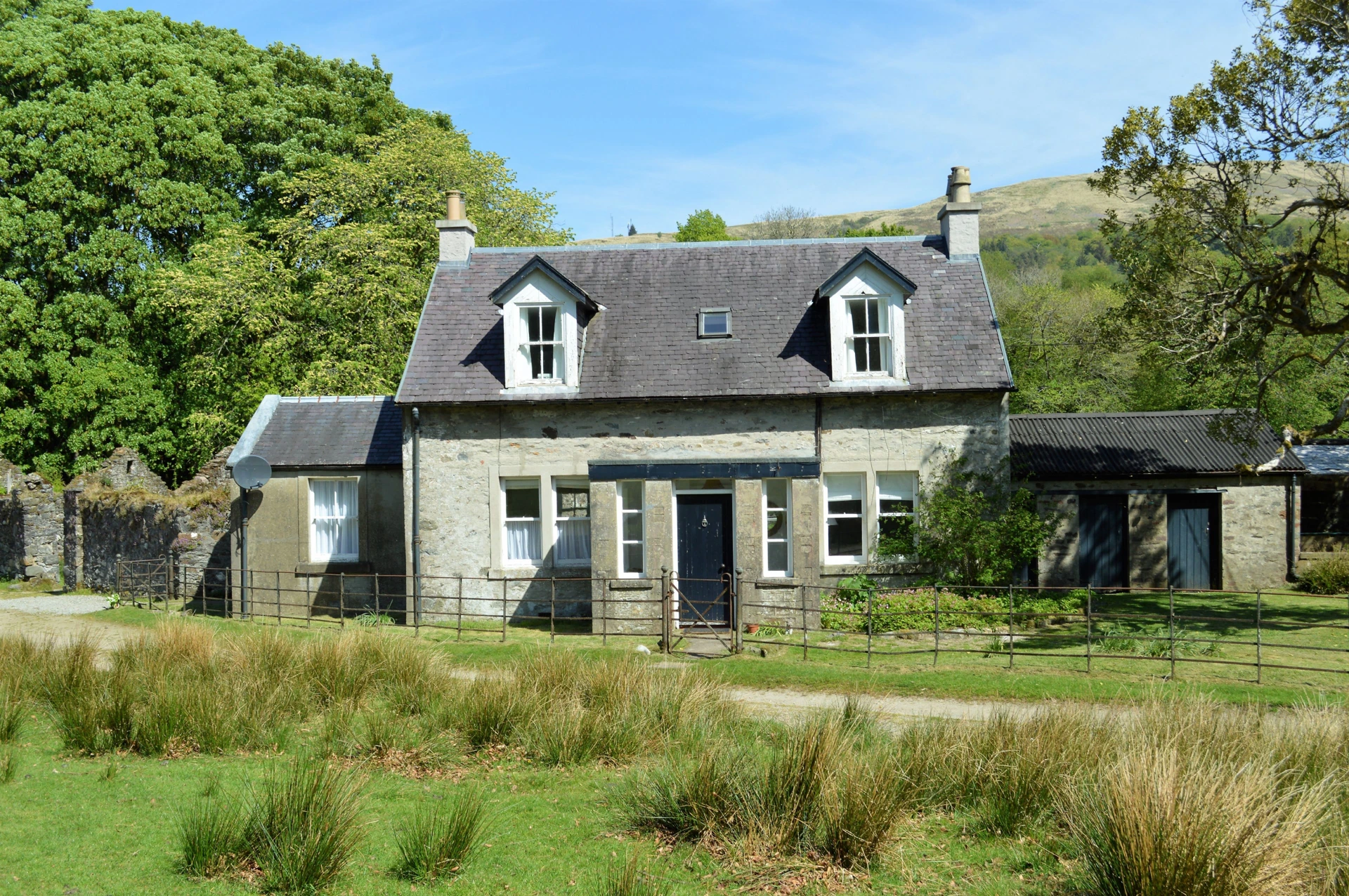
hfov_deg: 49.6
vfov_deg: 34.1
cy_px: 448
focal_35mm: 39
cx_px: 674
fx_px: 1460
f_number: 8
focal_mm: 26
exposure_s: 1/250
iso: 100
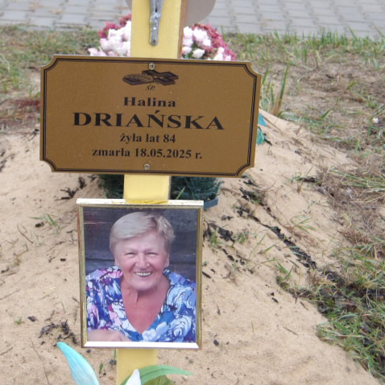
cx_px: 148
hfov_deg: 16.9
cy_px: 192
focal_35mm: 103
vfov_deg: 16.9
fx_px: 1296
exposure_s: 1/60
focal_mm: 15.6
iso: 306
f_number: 5.6
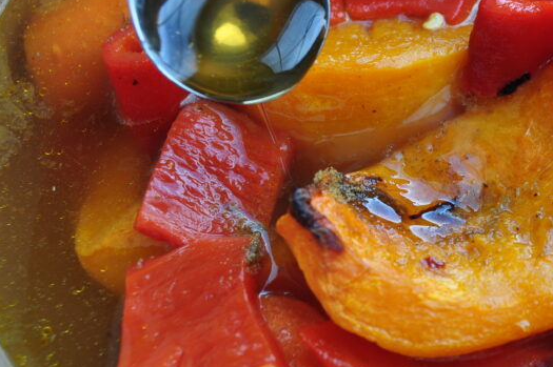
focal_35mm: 76
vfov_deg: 17.9
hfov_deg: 25.8
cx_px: 503
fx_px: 1166
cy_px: 141
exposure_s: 1/20
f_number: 6.3
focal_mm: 26
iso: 200
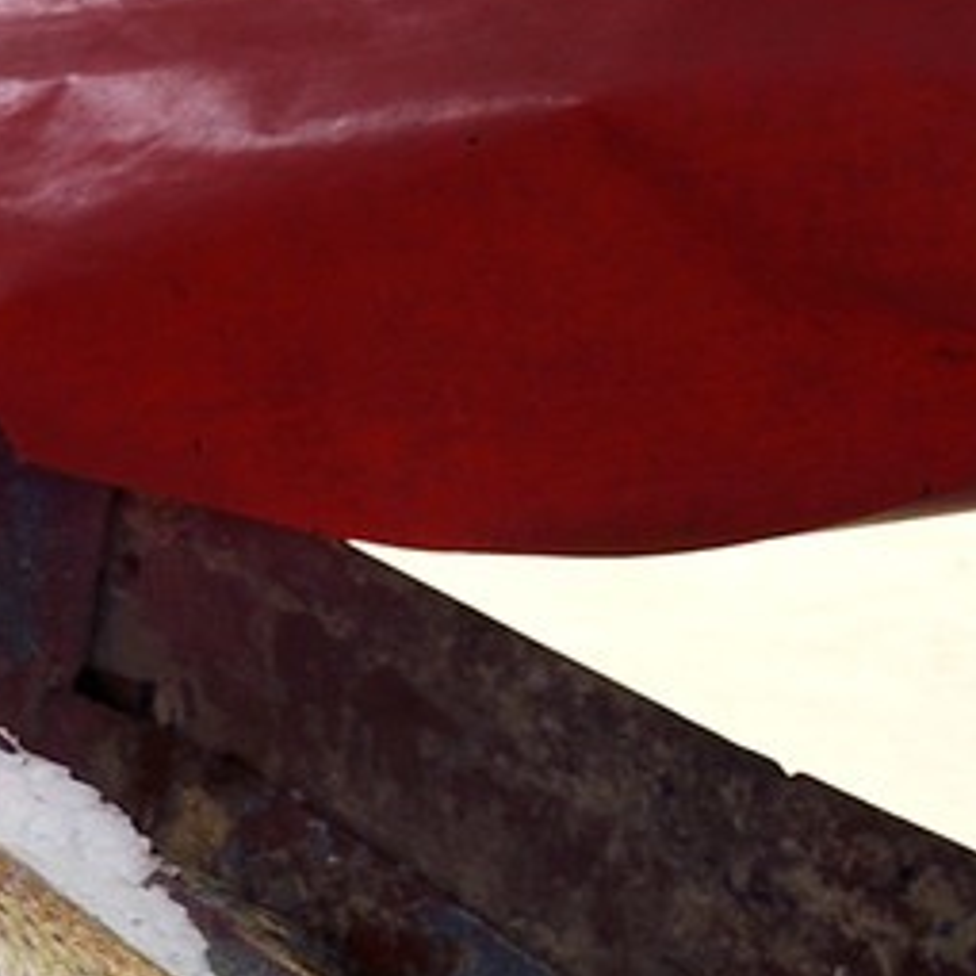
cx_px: -1898
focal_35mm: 128
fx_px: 4083
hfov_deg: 10.2
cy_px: 390
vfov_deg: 13.6
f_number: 8
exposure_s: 1/200
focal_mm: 24
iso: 200
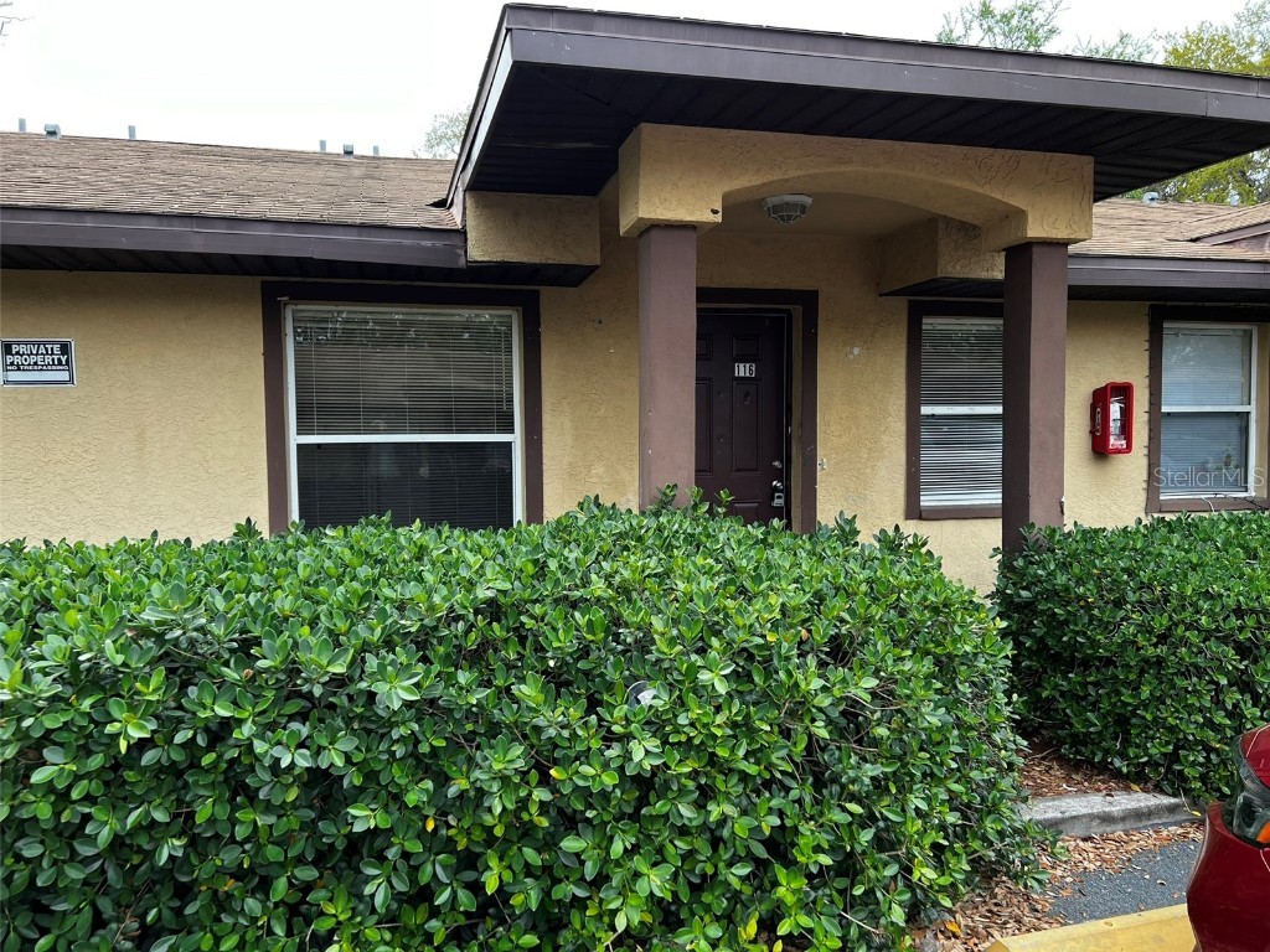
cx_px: 635
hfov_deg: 67.3
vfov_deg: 53.1
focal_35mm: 26
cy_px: 476
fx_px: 954
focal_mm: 5.7
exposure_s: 1/323
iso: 50
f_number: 1.5
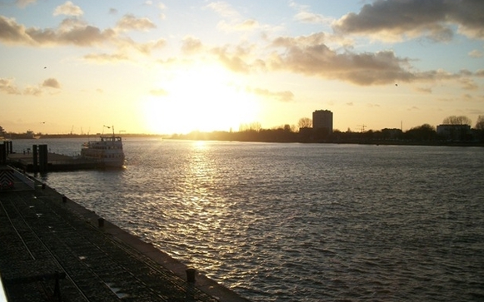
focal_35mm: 35
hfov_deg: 55.3
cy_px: 176
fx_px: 462
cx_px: 239
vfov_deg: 36.2
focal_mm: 5.7
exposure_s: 1/800
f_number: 2.9
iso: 80
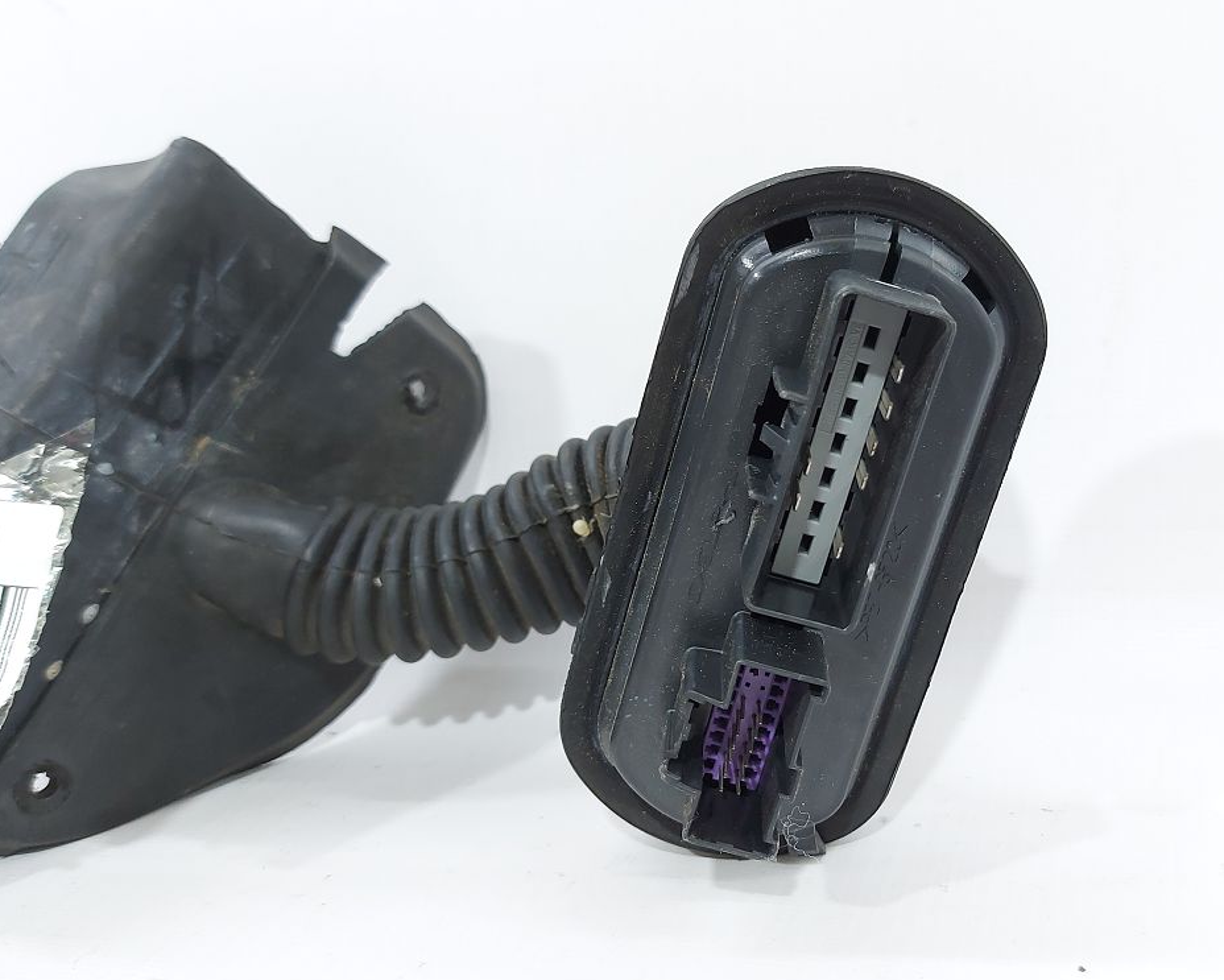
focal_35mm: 35
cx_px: 762
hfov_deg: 51.0
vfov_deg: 42.2
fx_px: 1268
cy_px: 504
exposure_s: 1/50
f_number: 1.8
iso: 100
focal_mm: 5.23
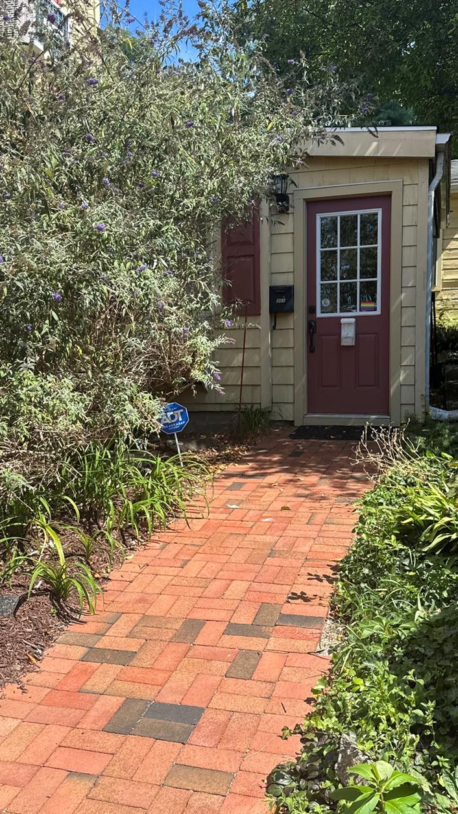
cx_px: 247
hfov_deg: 36.7
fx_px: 691
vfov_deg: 61.0
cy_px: 419
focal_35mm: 32
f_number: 1.78
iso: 80
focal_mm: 6.76
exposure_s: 1/1869
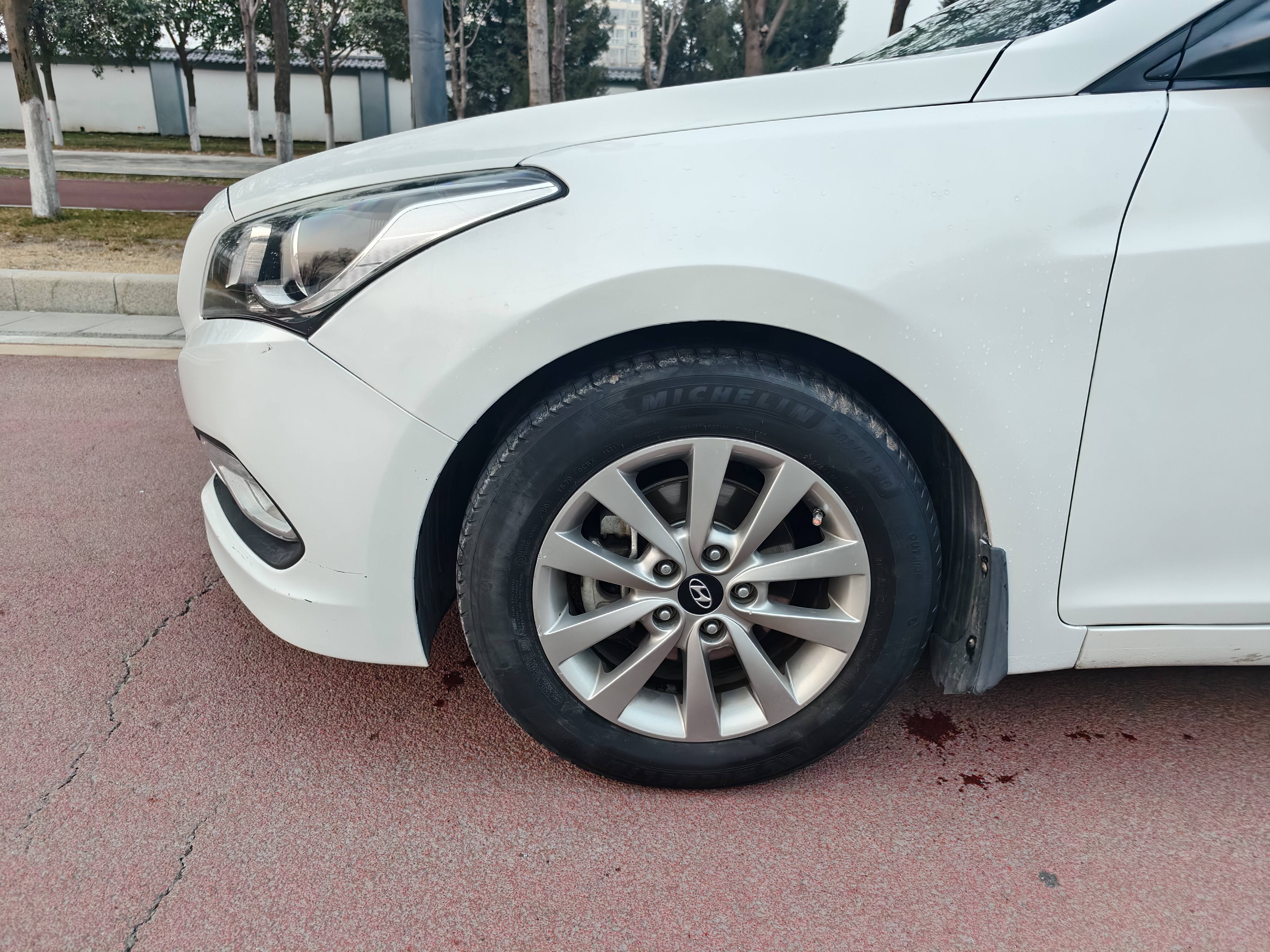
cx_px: 635
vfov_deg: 58.9
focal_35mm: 23
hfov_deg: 73.9
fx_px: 844
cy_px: 476
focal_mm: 5.6
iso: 449
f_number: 1.57
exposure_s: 1/500
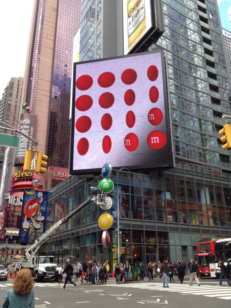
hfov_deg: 40.7
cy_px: 154
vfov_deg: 52.6
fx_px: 311
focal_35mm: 35
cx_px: 116
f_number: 2.4
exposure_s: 1/287
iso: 50
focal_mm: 4.28
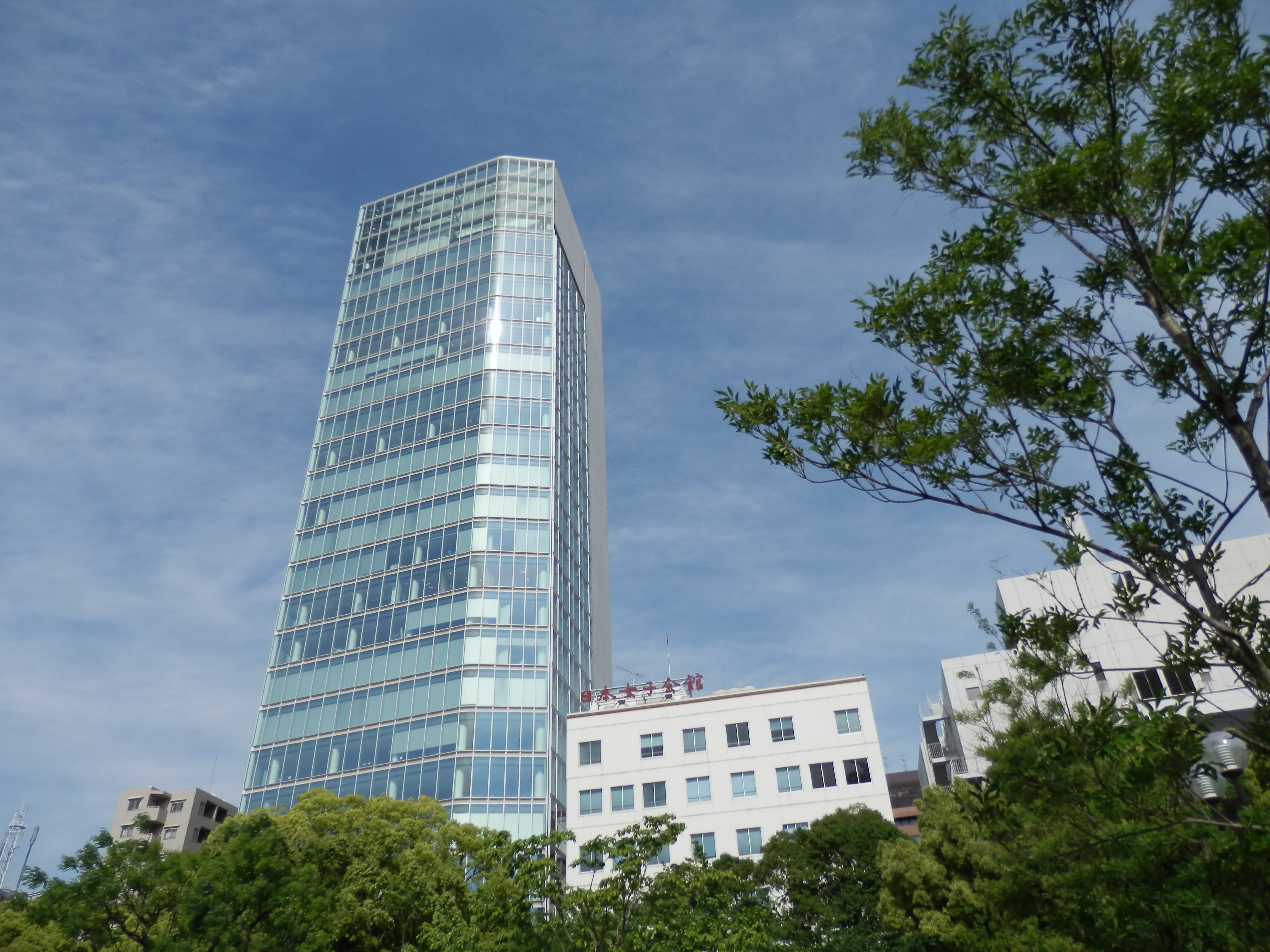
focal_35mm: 25
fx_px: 917
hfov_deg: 69.4
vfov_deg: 54.9
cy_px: 476
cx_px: 635
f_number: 8.7
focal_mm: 4.5
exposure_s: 1/250
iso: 80
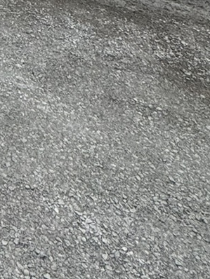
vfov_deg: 17.3
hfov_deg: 15.7
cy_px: -310
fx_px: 582
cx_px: -221
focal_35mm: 72
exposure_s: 1/1299
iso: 50
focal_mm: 2.22
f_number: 2.2
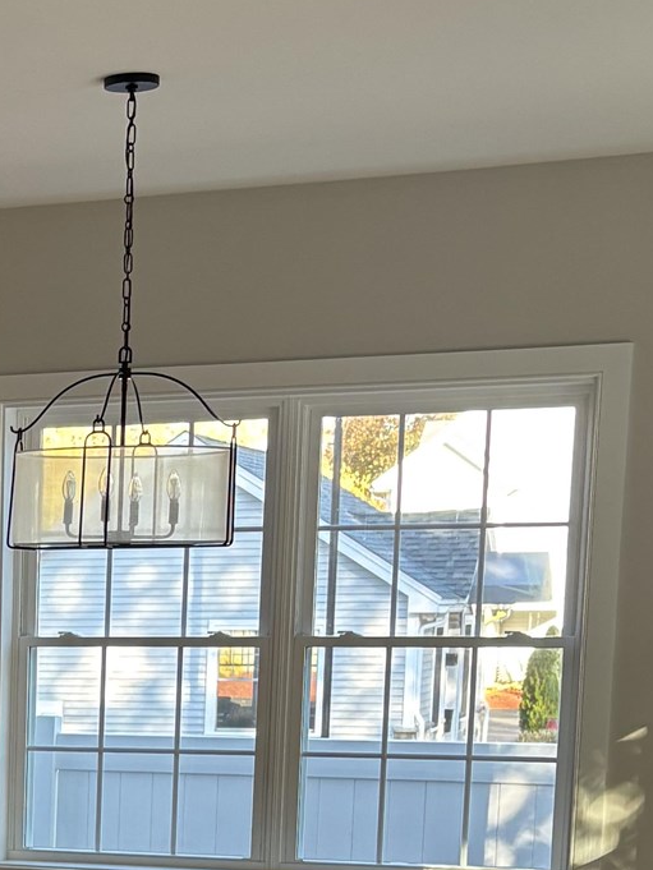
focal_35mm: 88
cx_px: -239
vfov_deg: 21.1
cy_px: 967
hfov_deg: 15.8
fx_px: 2213
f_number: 1.6
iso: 125
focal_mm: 5.96
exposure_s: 1/102
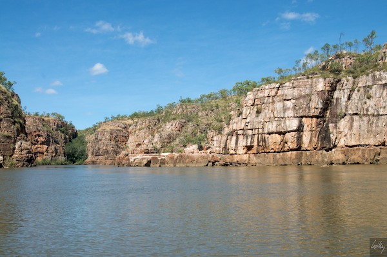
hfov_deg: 53.2
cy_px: 128
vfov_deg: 36.8
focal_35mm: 36
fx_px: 386
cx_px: 194
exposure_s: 1/400
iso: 320
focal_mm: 24
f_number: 10
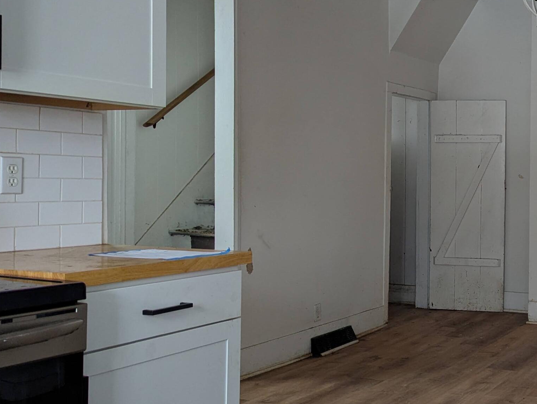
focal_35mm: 47
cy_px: 196
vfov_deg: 30.9
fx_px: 730
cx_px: 504
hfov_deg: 37.2
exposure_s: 1/23.3
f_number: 1.85
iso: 116
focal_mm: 6.81
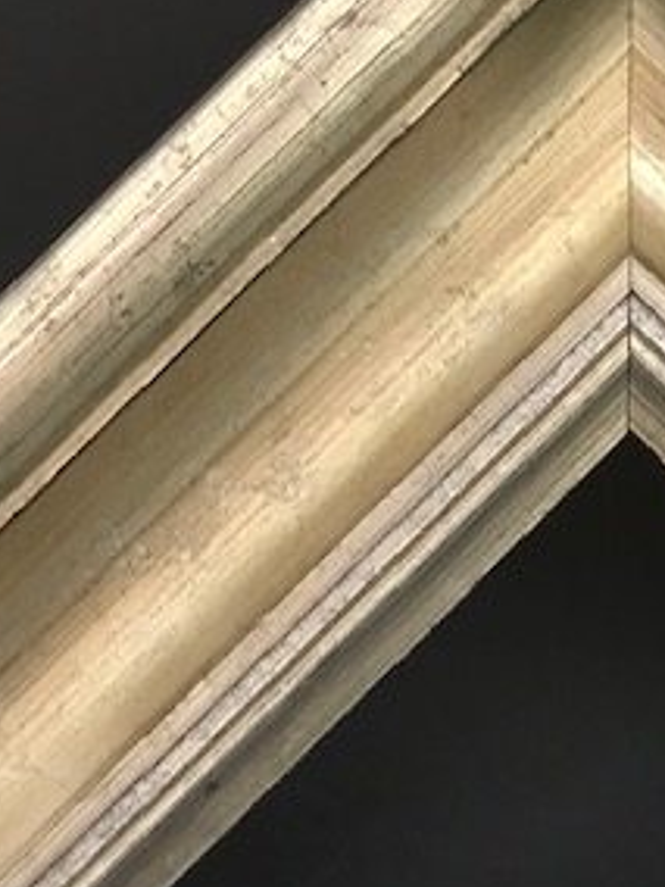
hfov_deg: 22.5
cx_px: 649
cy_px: 231
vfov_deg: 30.3
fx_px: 1614
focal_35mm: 63
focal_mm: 3.99
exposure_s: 1/6
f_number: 1.8
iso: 80
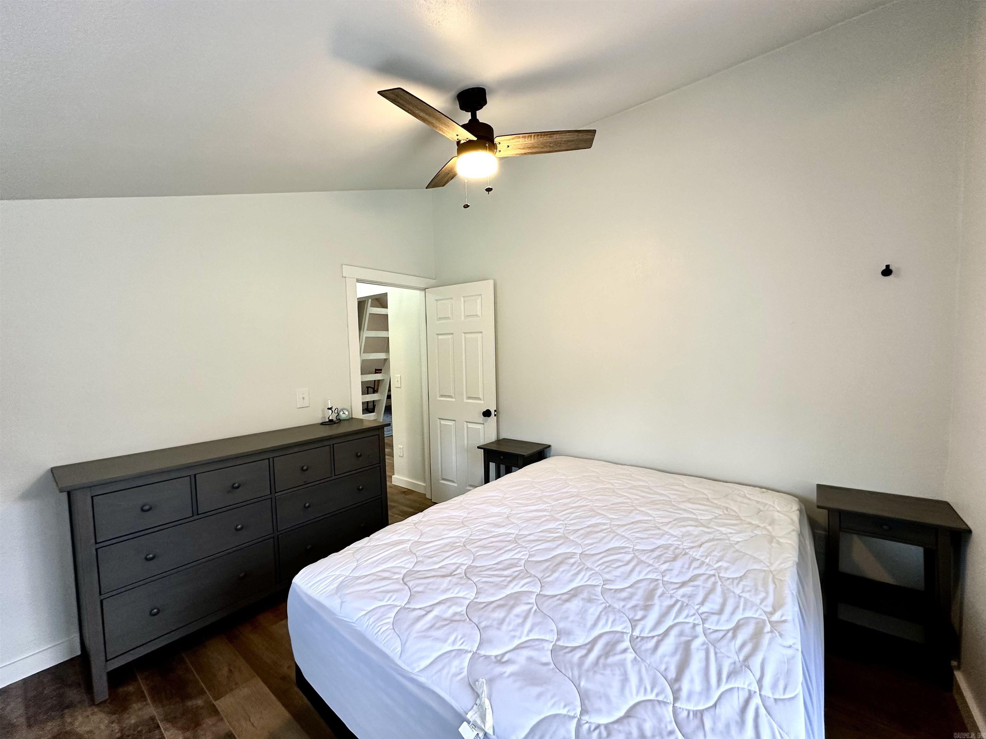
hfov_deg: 102.1
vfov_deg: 85.7
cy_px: 370
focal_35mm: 14
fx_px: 399
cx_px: 493
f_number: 2.2
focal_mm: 2.22
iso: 160
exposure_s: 1/60
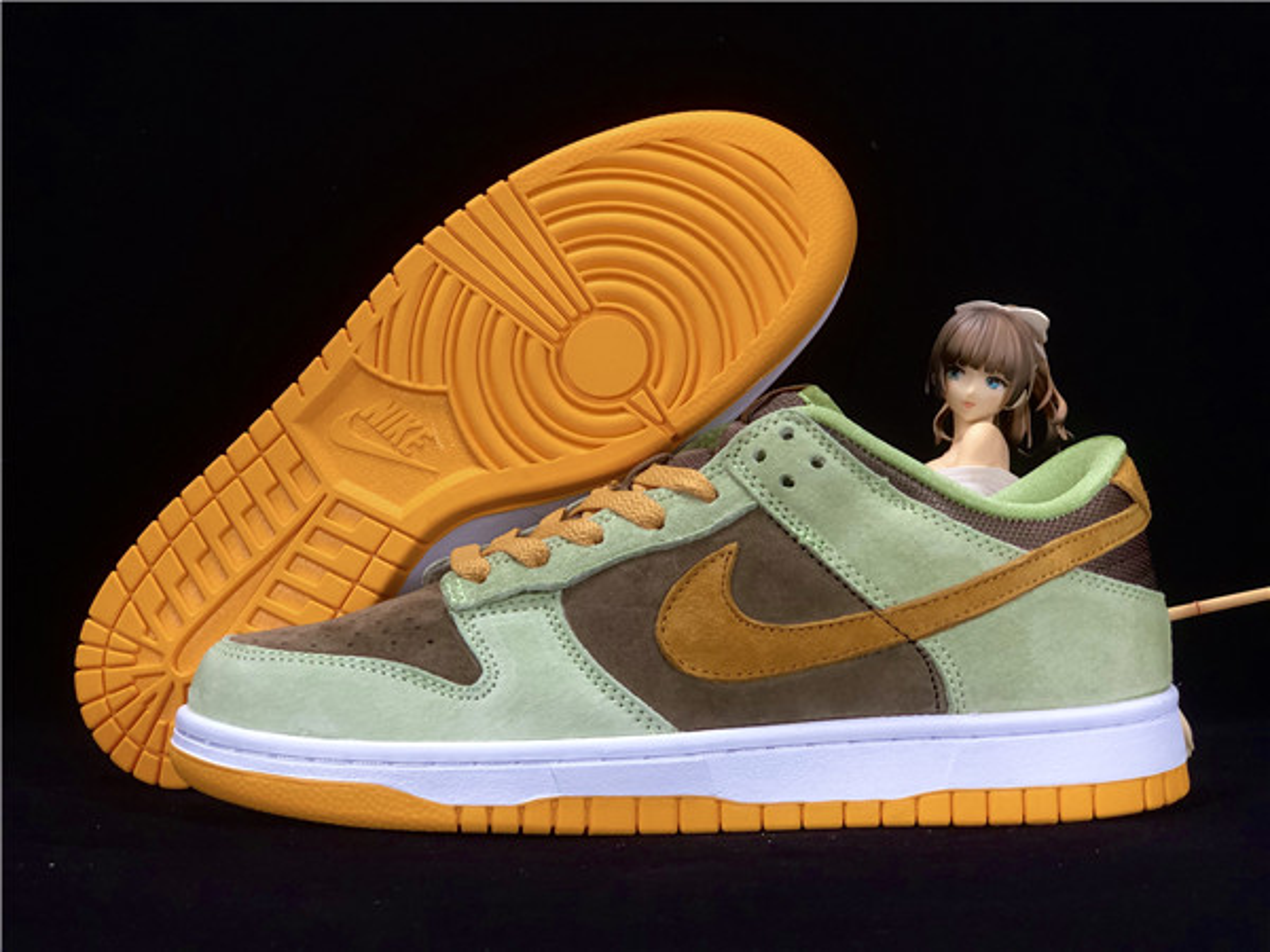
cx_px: 635
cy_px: 476
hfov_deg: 33.8
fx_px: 2091
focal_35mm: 57
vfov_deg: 25.7
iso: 80
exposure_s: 1/30
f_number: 2.8
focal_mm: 6.6
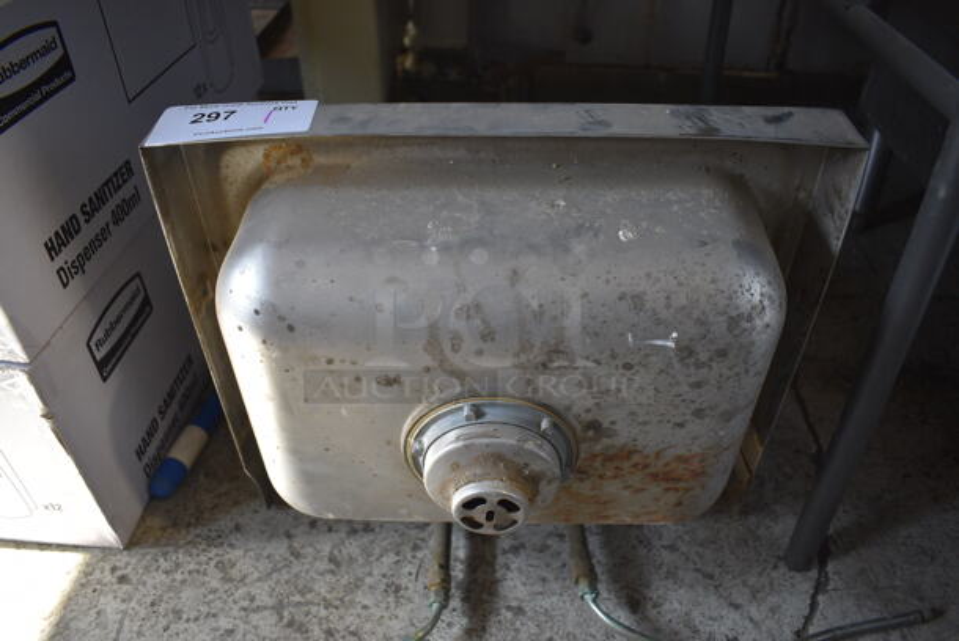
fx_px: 720
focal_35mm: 27
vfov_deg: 48.0
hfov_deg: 67.3
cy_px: 320
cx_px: 480
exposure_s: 1/160
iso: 800
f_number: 3.5
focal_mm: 18
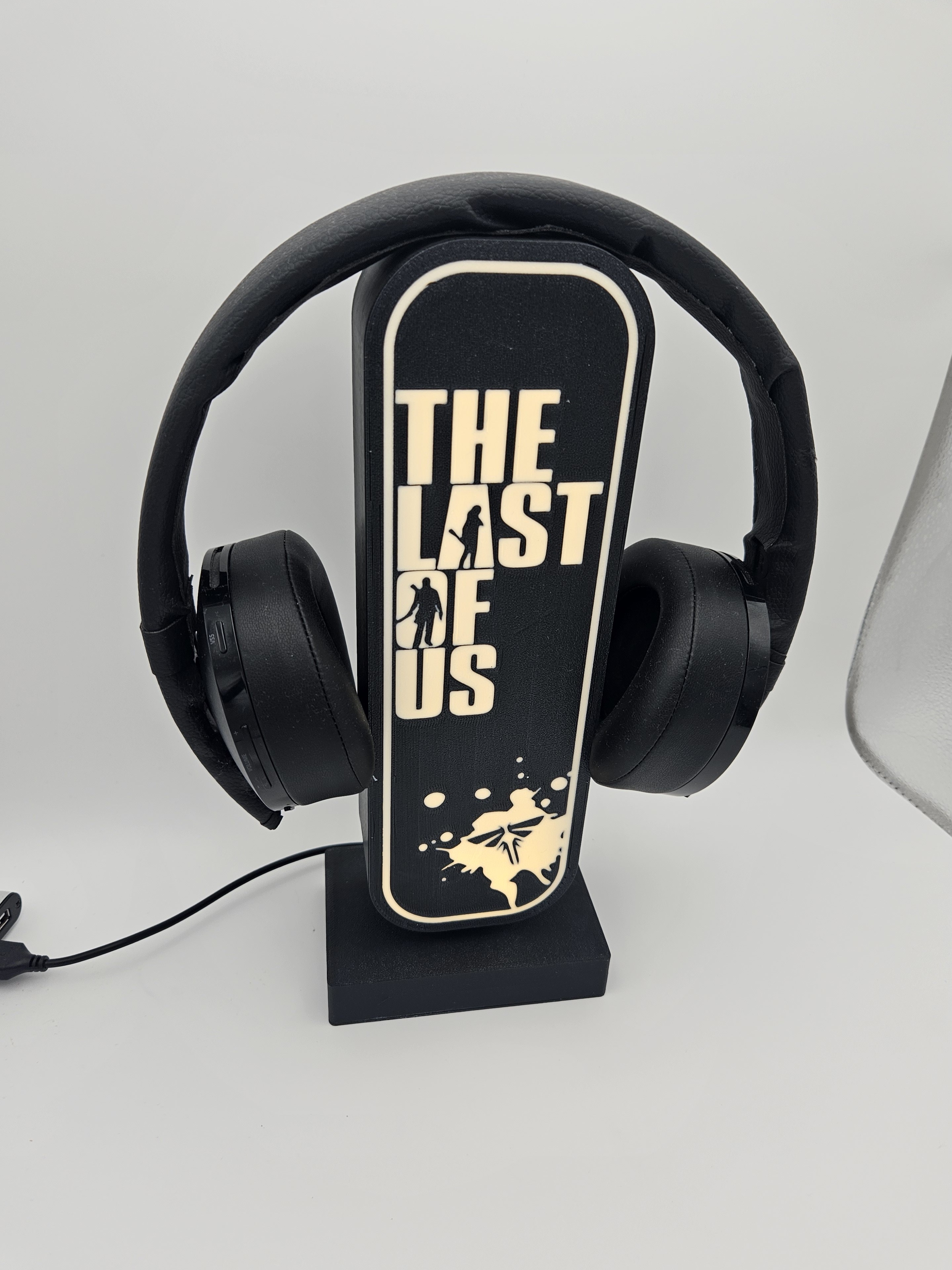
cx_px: 462
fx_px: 880
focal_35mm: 24
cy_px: 650
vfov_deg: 71.6
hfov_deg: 56.8
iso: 25
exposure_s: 1/100
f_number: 1.8
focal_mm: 5.4
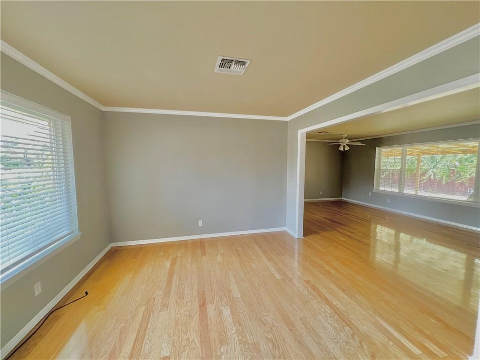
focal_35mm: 13
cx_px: 240
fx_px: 180
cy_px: 180
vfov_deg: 89.9
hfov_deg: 106.2
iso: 250
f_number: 1.8
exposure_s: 1/87
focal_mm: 1.57
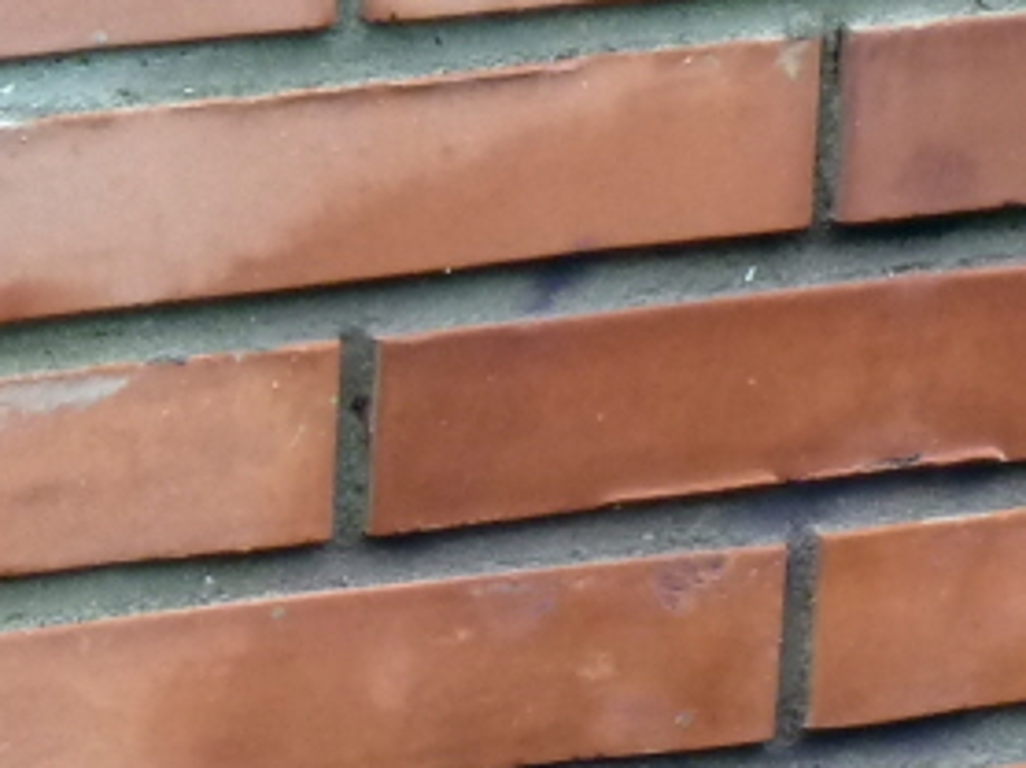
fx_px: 20226
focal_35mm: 683
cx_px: 539
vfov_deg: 2.2
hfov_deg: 2.9
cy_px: 1233
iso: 200
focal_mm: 25.9
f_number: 4.5
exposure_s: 1/60
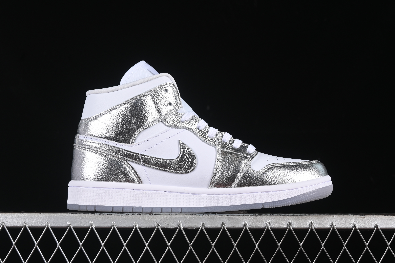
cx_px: 198
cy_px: 132
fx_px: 823
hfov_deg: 27.0
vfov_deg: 18.2
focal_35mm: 75
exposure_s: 1/80
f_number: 8
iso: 160
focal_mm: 50
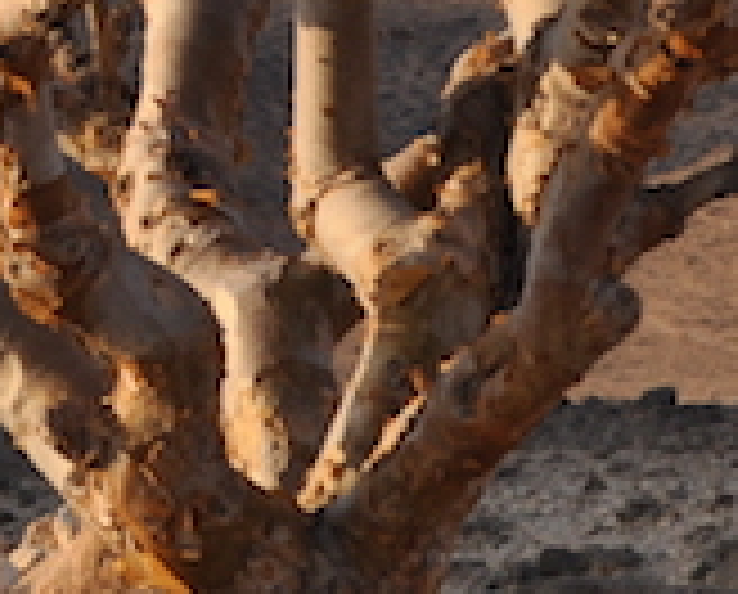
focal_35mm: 325
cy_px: -166
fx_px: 7116
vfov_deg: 4.8
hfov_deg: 5.9
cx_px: -243
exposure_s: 1/250
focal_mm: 38
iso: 200
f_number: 8
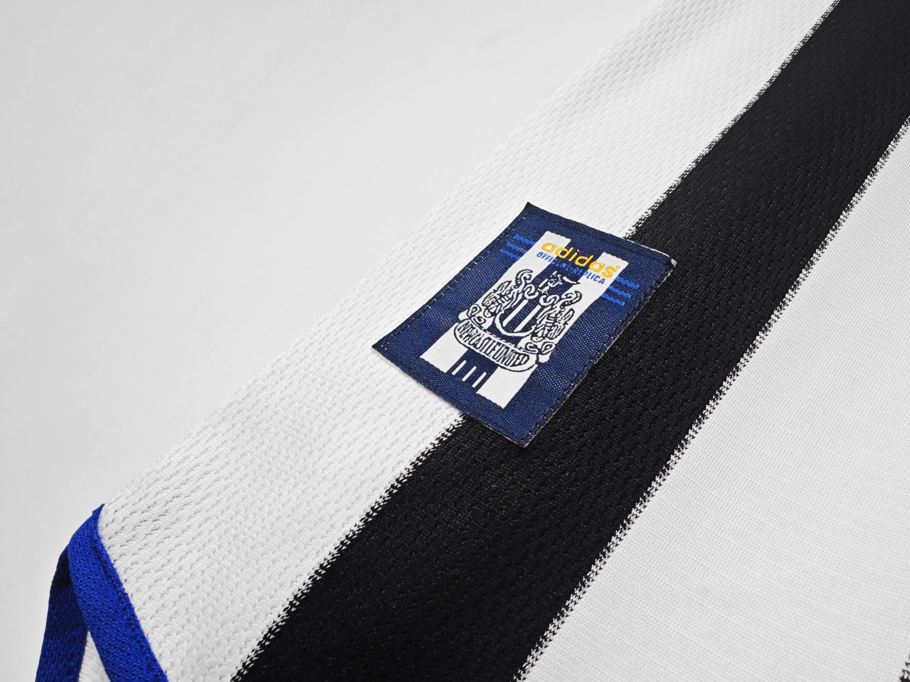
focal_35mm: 23
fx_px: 605
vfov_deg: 58.9
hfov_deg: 73.9
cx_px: 455
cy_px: 341
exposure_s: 1/60
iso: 76
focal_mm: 2.59
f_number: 2.2
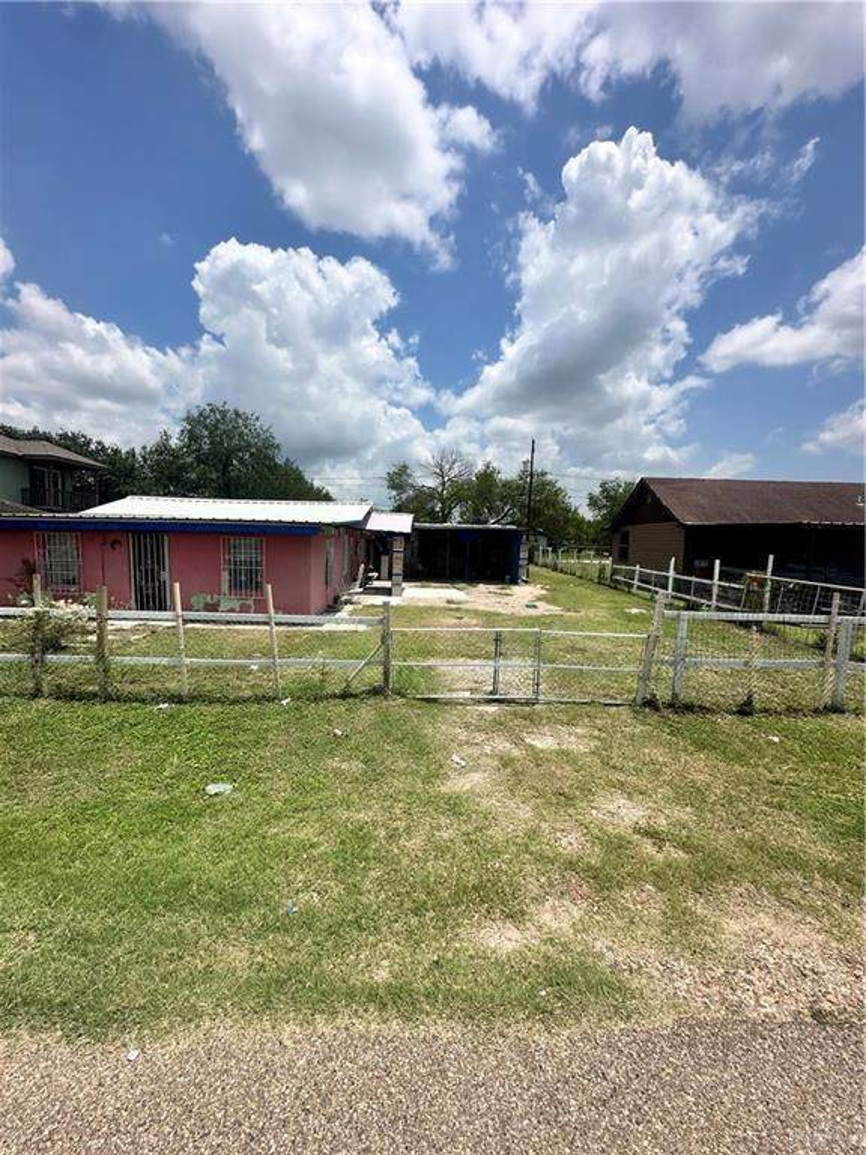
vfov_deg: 102.1
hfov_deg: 85.7
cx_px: 433
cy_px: 578
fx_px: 467
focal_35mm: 14
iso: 50
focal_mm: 2.22
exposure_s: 1/4132
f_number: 2.2
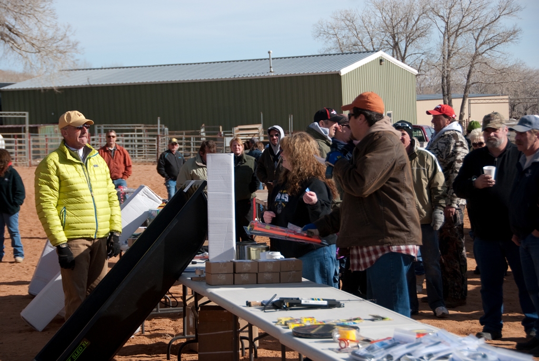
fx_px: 1349
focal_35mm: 90
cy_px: 180
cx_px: 270
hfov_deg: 22.6
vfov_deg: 15.2
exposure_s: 1/1250
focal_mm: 60
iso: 200
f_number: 4.8
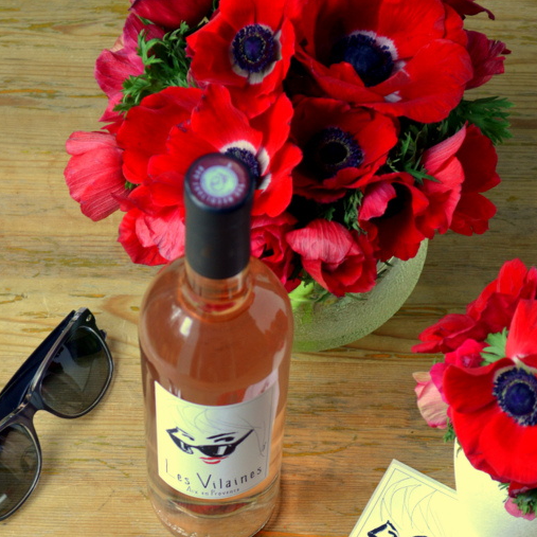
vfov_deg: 15.6
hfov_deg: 15.7
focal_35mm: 111
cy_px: 419
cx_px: 260
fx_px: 1942
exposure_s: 1/60
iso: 400
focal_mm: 55
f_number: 7.1
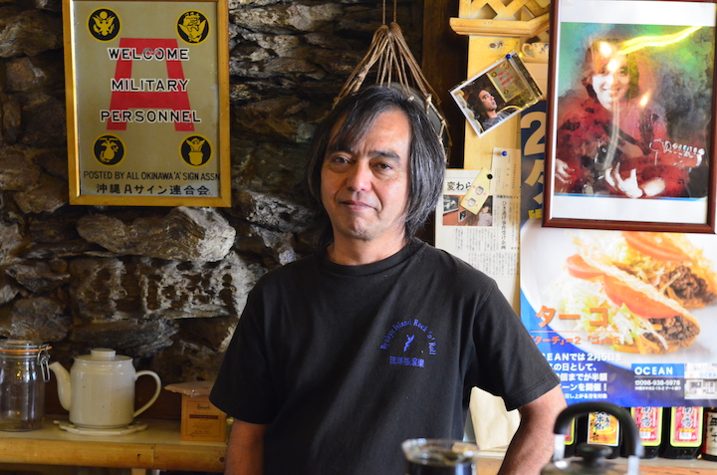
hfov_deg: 27.0
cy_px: 238
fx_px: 1491
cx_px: 358
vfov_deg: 18.1
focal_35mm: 75
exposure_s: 1/50
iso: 2500
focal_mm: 50
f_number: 2.5
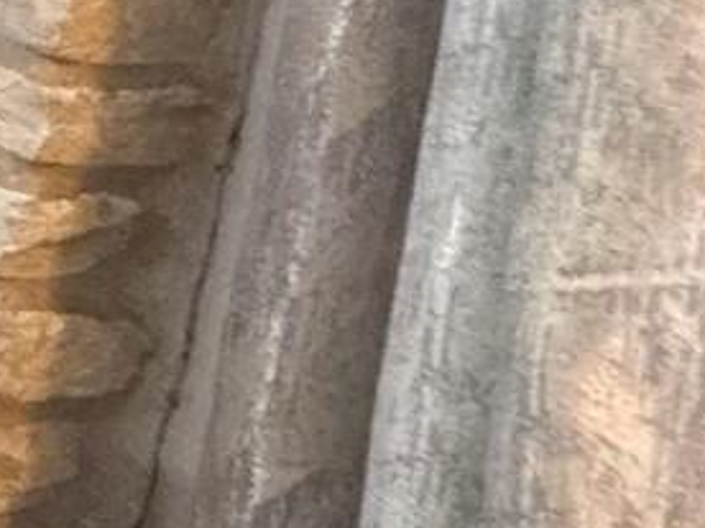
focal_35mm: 104
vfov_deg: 13.0
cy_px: -383
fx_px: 2118
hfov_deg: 9.0
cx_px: -1895
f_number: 2.2
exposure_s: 1/60
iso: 800
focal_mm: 2.22
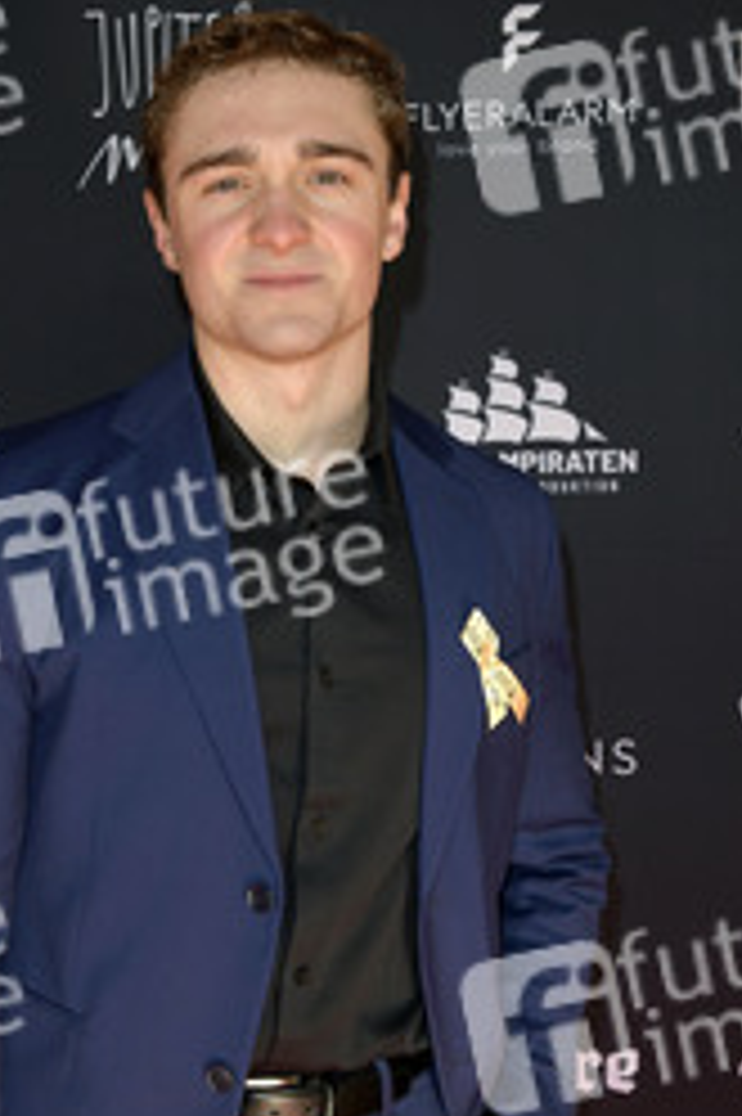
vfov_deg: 28.2
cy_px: 783
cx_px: 283
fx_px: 2198
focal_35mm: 71
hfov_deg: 19.1
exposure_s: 1/200
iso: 250
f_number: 5.6
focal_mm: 44
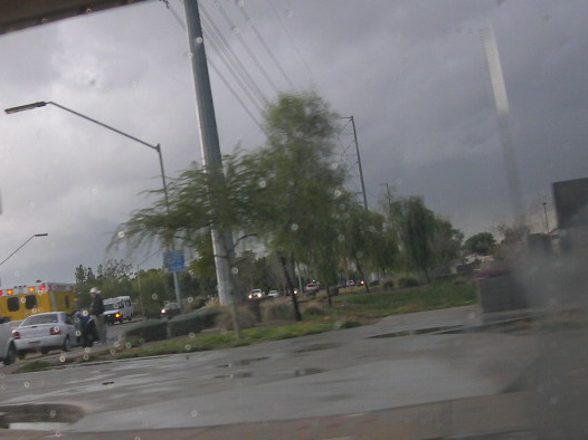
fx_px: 1256
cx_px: 114
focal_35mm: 74
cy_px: 223
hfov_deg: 25.9
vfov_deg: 19.9
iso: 100
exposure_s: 1/102
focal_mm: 8
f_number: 2.8
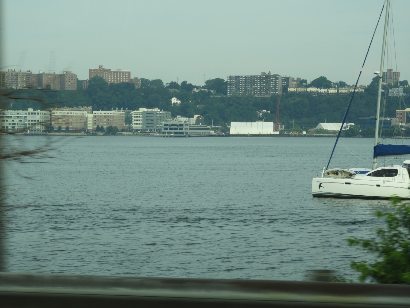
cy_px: 154
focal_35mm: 115
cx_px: 205
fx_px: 1362
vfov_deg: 12.9
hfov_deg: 17.1
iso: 100
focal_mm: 20.6
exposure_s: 1/400
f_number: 5
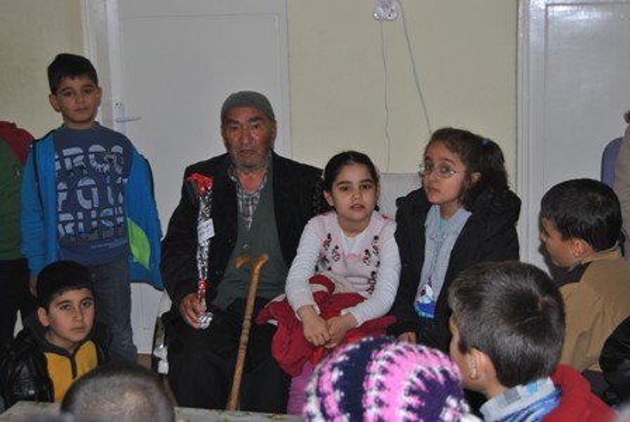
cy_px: 211
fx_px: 999
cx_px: 315
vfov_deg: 23.9
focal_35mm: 57
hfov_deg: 35.0
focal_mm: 38
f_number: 4.8
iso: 200
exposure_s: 1/60
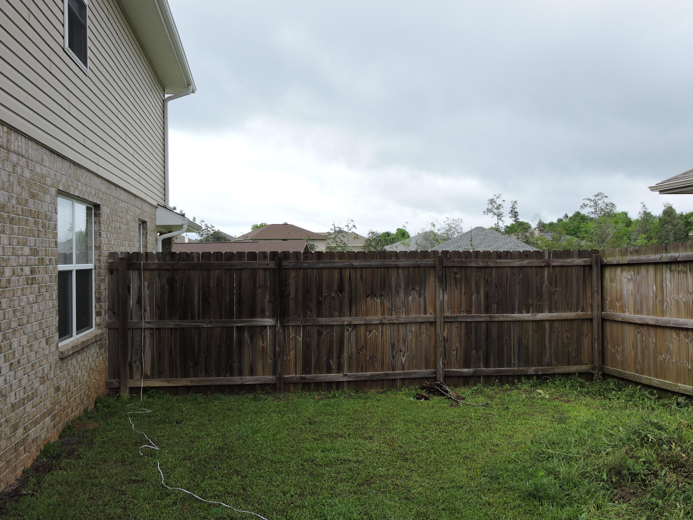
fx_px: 661
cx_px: 346
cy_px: 260
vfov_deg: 42.9
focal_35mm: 33
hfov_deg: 55.4
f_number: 3.6
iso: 100
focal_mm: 5.9
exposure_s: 1/125
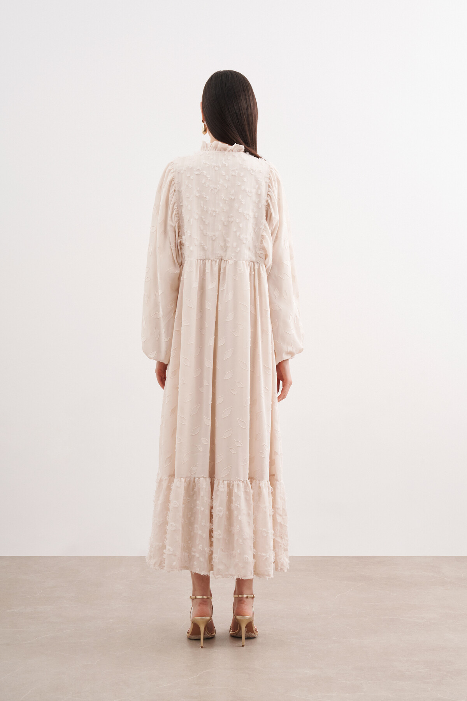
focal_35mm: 53
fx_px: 1031
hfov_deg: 25.5
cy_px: 350
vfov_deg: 37.5
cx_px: 234
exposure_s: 1/160
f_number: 11
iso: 400
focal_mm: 53
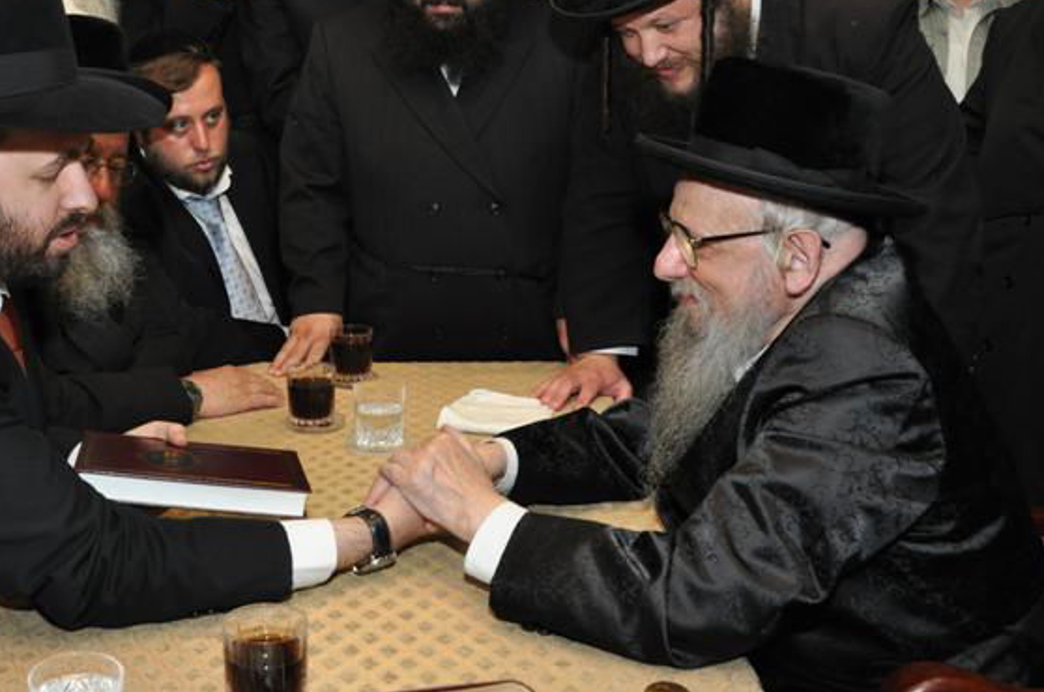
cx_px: 342
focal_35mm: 43
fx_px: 1245
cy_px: 235
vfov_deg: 30.9
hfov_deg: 44.8
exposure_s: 1/60
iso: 800
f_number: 5.6
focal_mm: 20
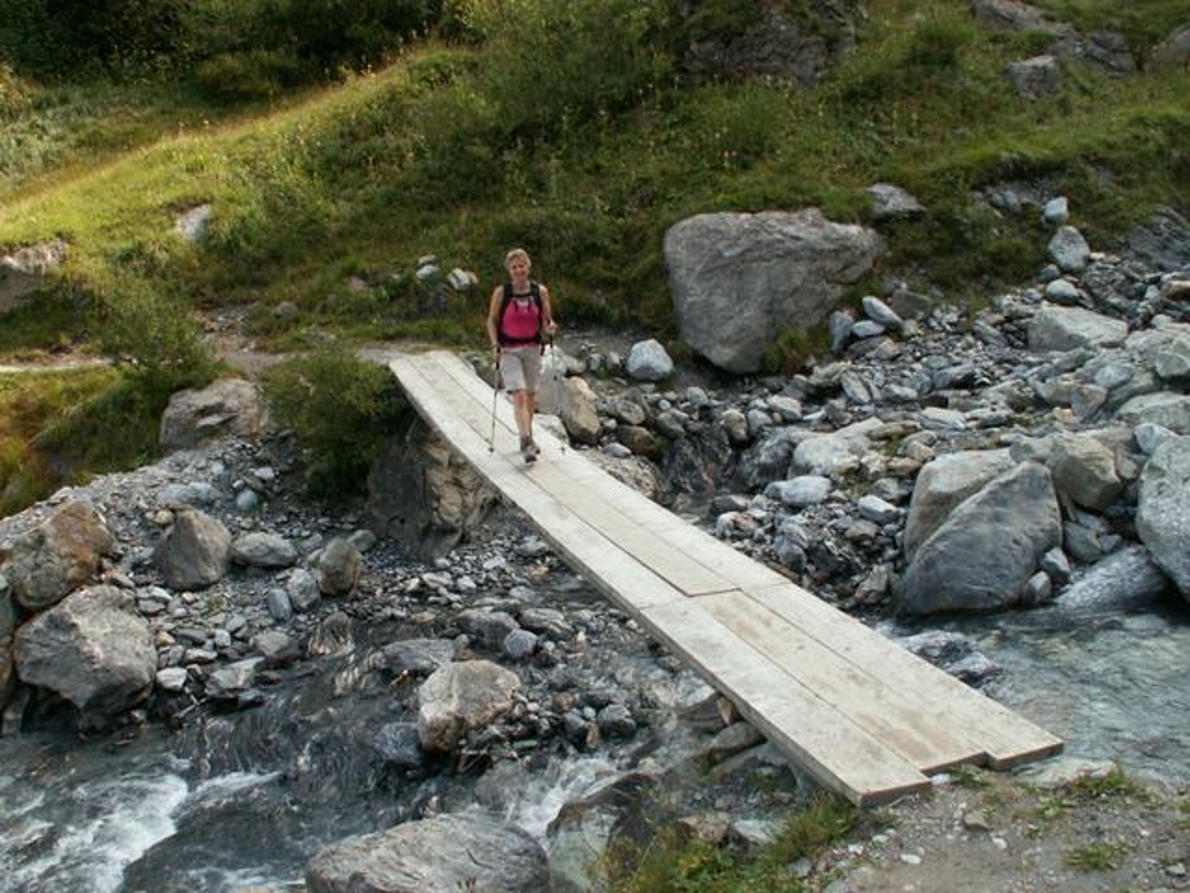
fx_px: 1203
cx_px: 595
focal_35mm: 35
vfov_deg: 40.7
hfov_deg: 52.6
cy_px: 446
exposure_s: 1/80
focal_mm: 5.86
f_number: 4.5
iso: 50
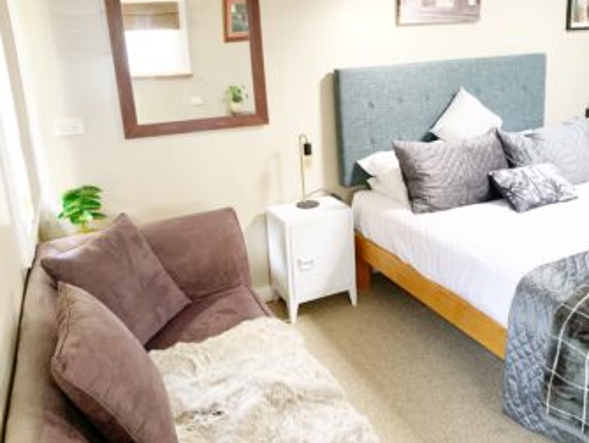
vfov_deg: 45.3
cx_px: 348
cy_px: 181
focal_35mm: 31
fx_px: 528
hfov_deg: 57.9
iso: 320
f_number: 1.8
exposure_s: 1/33
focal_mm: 4.25
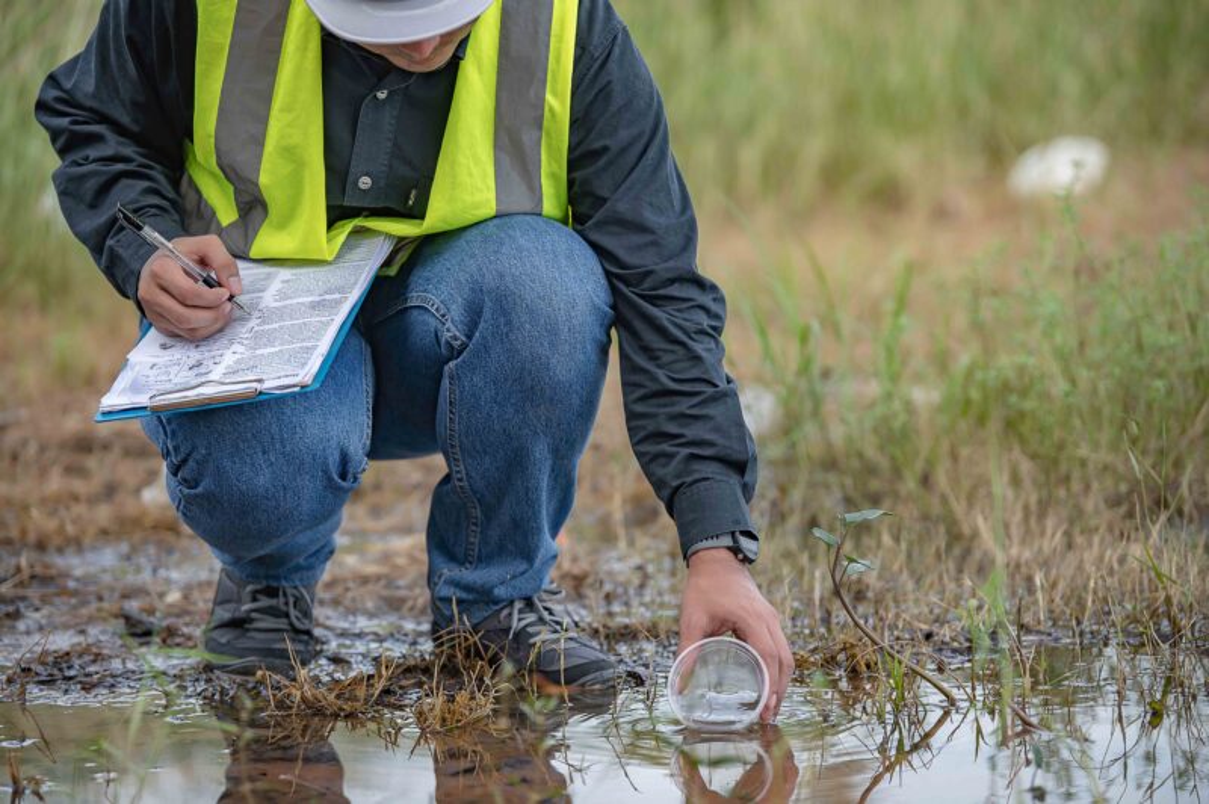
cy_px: 402
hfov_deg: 15.2
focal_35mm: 135
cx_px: 604
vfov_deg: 10.1
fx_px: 4530
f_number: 2.8
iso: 100
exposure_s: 1/400
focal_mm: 135
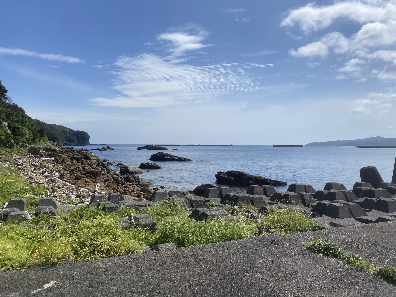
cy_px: 148
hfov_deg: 67.3
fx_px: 297
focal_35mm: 26
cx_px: 198
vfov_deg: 53.1
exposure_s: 1/6757
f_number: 1.8
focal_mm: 4.25
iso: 32
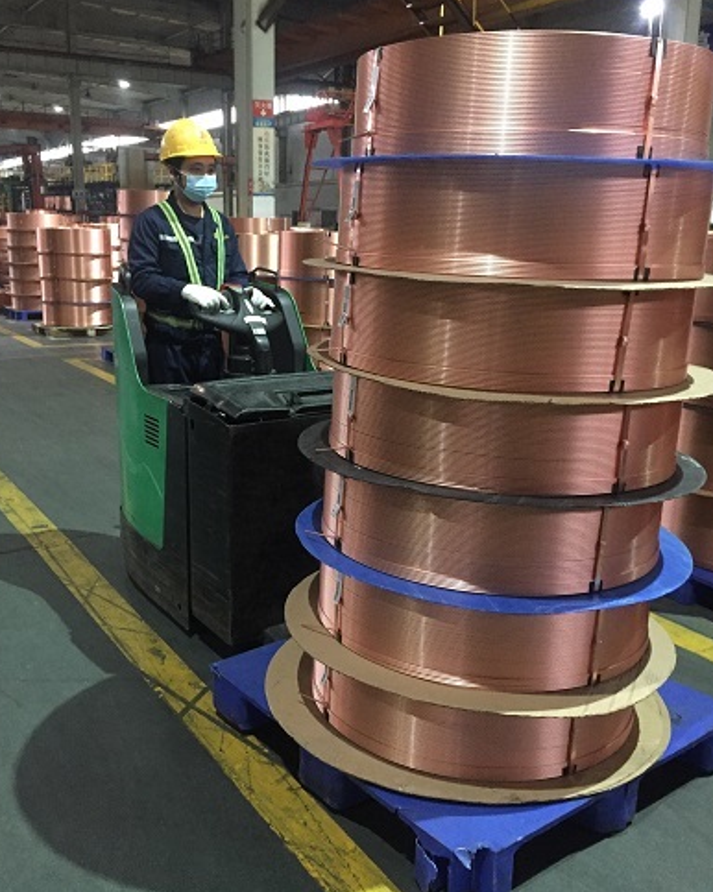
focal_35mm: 34
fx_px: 897
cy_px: 458
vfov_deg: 52.9
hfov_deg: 43.3
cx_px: 315
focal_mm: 4.15
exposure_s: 1/17
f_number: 2.2
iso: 500
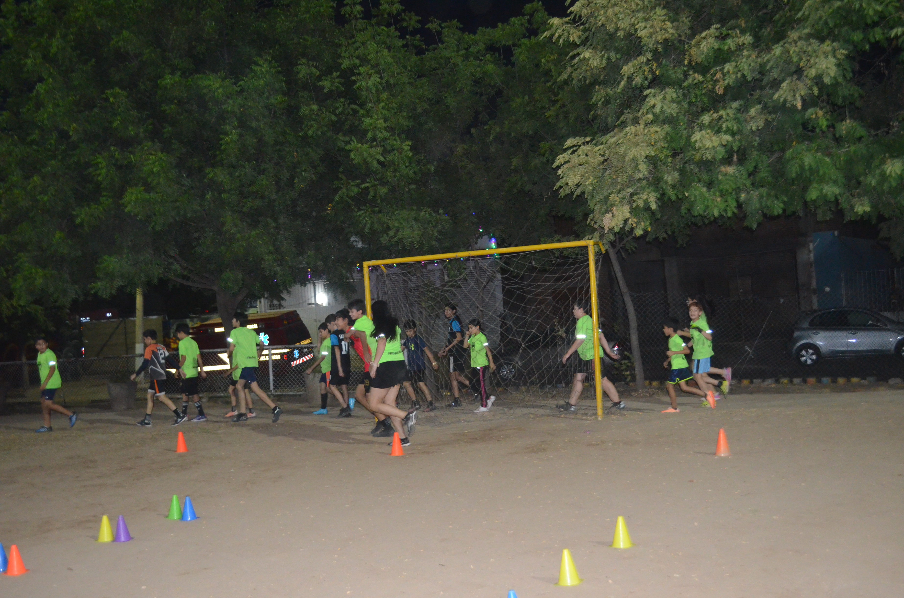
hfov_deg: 49.6
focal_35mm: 39
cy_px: 299
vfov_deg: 34.1
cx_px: 452
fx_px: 977
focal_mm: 26
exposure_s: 1/60
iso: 3200
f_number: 4.2
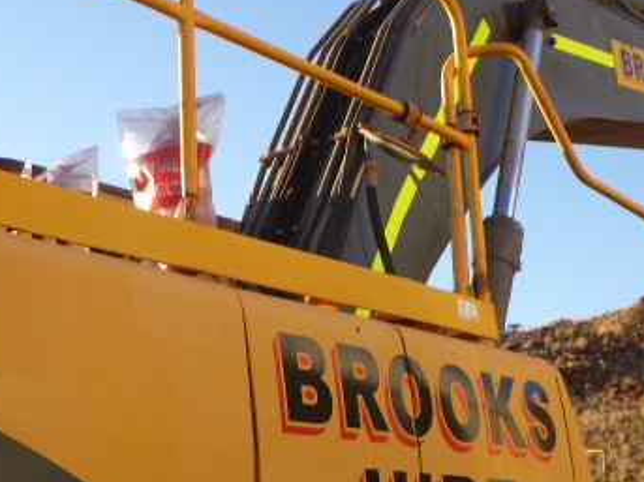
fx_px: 1320
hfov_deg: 27.1
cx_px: 182
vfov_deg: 20.7
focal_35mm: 71
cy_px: 278
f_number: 4.5
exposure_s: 1/125
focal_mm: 6.8
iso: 100
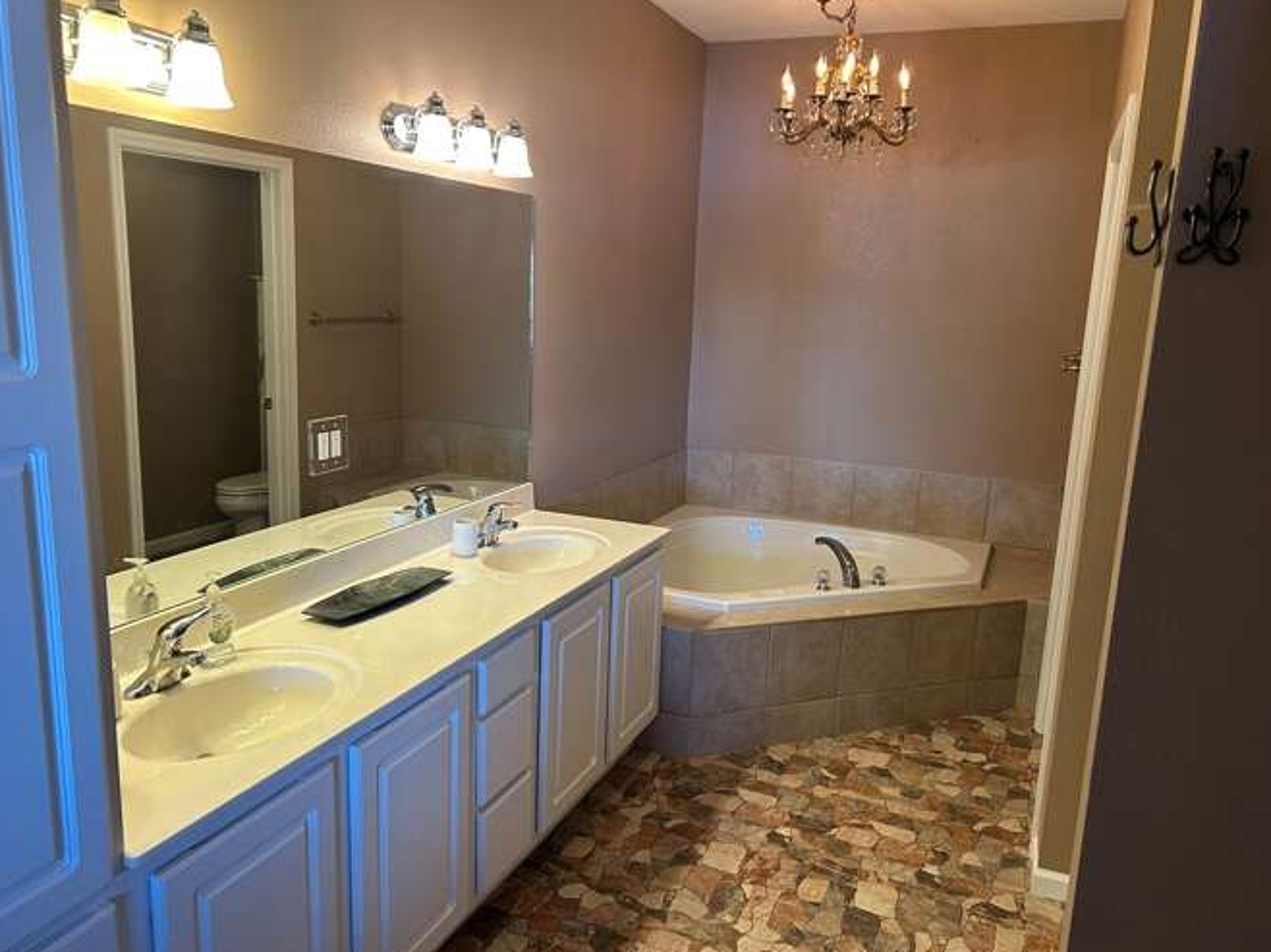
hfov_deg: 65.3
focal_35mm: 27
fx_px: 991
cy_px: 487
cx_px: 621
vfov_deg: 51.3
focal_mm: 5.7
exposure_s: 1/60
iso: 125
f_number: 1.5
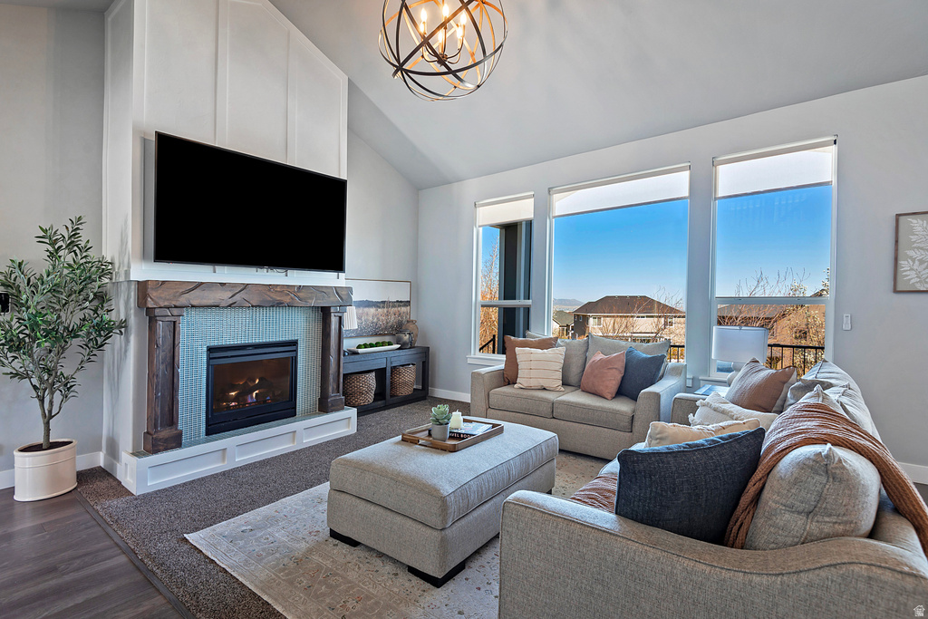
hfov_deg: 96.7
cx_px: 464
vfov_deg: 73.8
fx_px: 412
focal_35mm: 16
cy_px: 310
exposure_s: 1/15
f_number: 6.3
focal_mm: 16
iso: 160
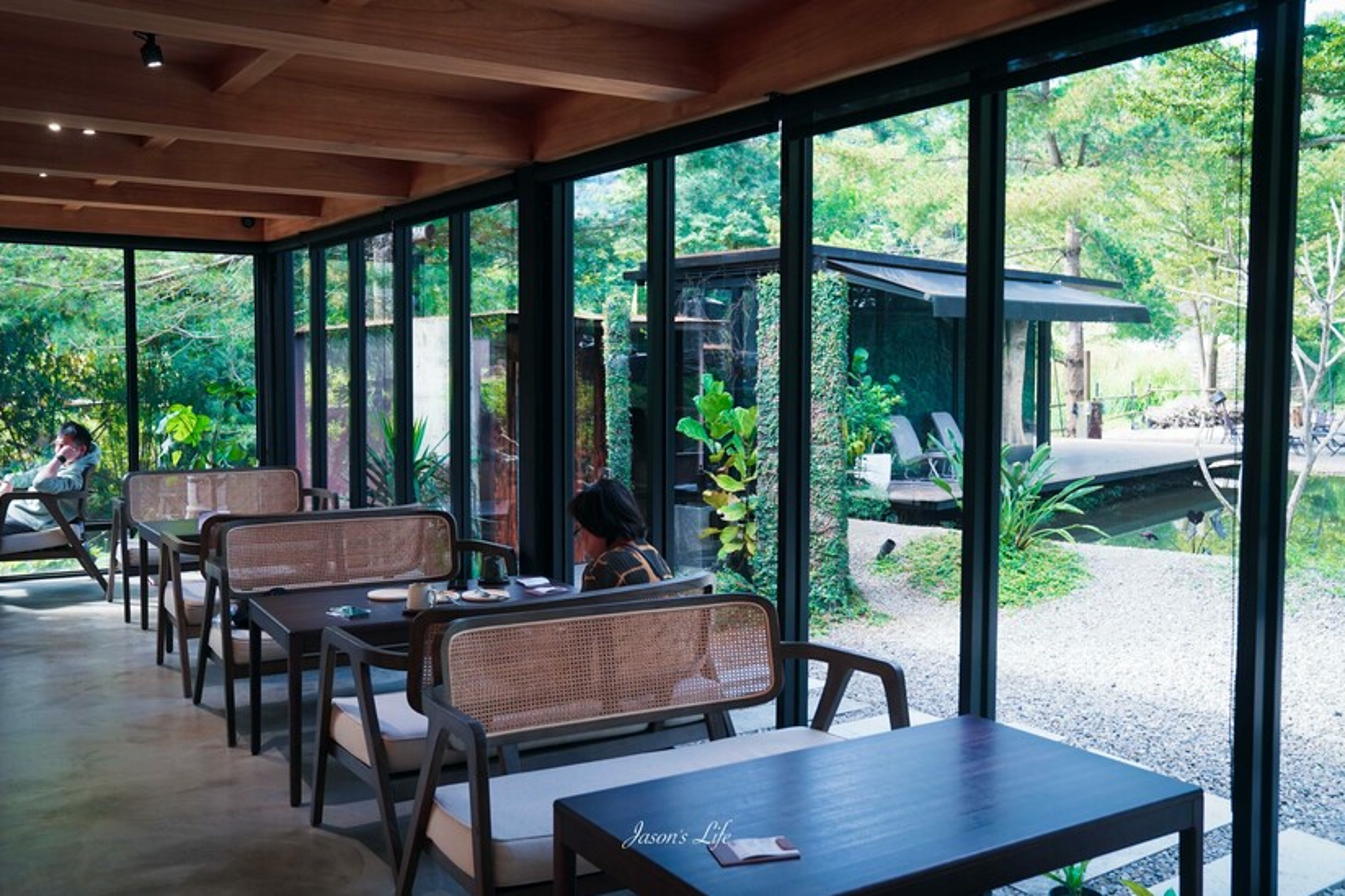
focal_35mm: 33
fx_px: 1233
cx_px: 677
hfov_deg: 57.2
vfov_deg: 40.0
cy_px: 436
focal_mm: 32
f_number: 5
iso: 320
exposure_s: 1/40
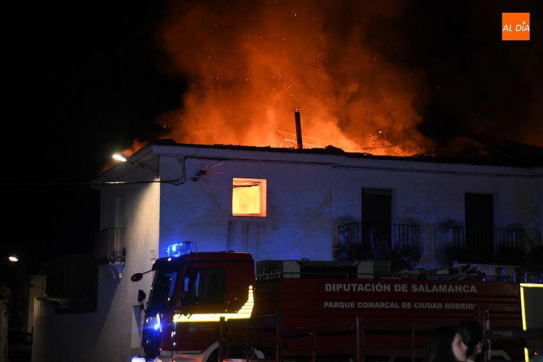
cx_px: 272
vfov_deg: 16.1
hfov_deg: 23.9
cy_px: 181
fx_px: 1282
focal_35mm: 85
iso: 4000
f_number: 4
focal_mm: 85
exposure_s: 1/60
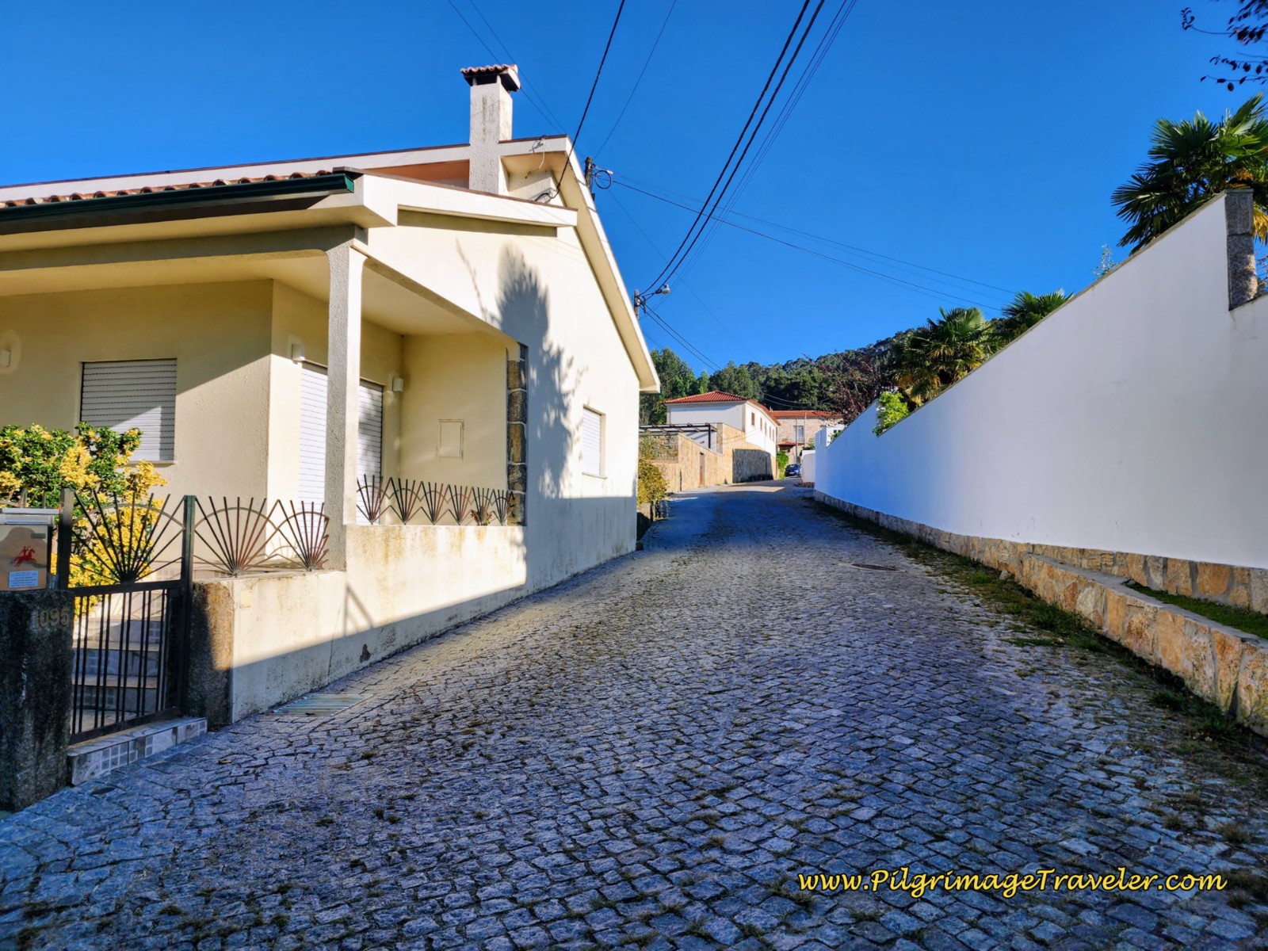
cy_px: 476
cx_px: 634
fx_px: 843
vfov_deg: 58.9
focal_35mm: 23
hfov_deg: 73.9
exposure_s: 1/1019
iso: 12
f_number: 1.8
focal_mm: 6.4
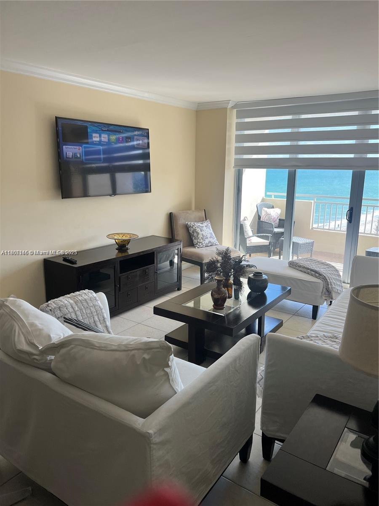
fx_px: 380
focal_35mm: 26
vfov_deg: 67.3
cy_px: 253
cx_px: 190
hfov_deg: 53.1
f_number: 1.5
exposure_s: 1/521
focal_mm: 5.7
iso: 50
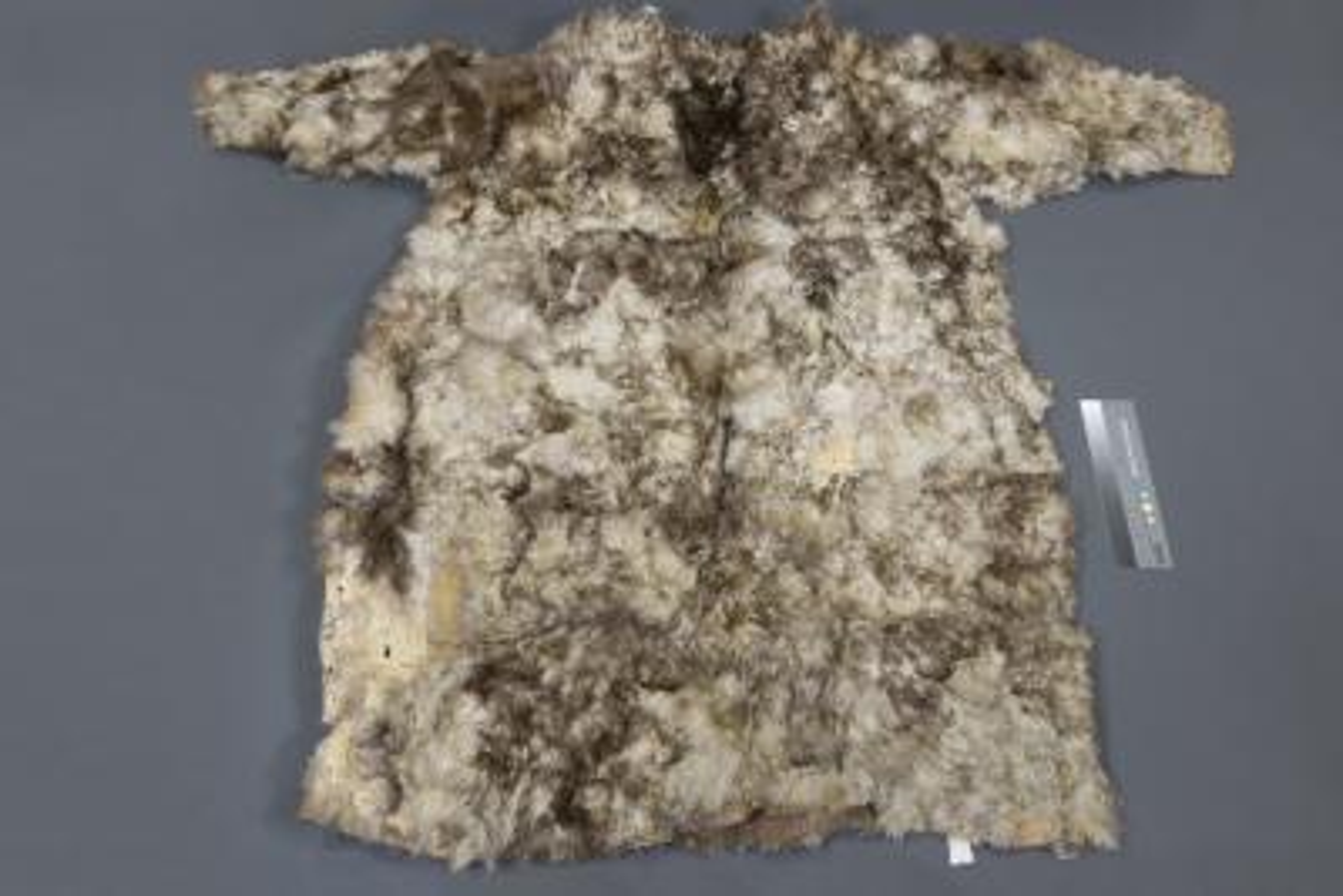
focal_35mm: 27
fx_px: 1008
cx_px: 672
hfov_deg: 67.4
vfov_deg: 48.0
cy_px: 448
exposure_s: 1/2.5
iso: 200
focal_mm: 18
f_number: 16
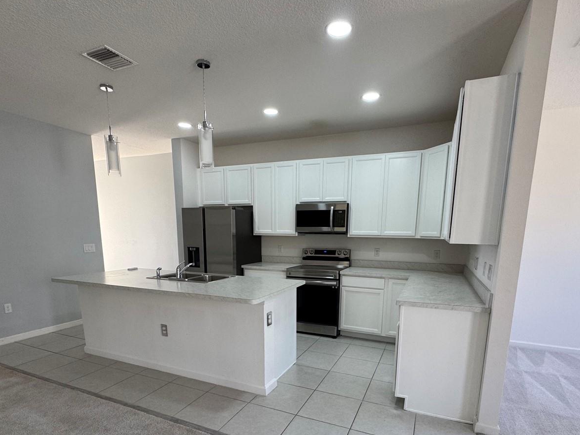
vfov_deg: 66.8
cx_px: 297
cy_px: 291
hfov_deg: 84.7
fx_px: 318
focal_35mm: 19
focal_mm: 2.22
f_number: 2.2
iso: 125
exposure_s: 1/120
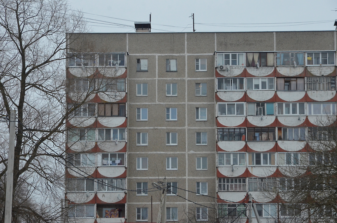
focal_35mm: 128
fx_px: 1191
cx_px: 168
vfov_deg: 10.7
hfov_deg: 16.1
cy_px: 112
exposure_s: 1/400
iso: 1600
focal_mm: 85
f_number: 10
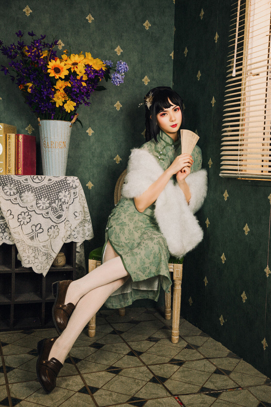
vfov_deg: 43.6
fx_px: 508
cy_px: 204
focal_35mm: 45
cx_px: 136
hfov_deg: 29.9
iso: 800
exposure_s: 1/80
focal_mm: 45
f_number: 4
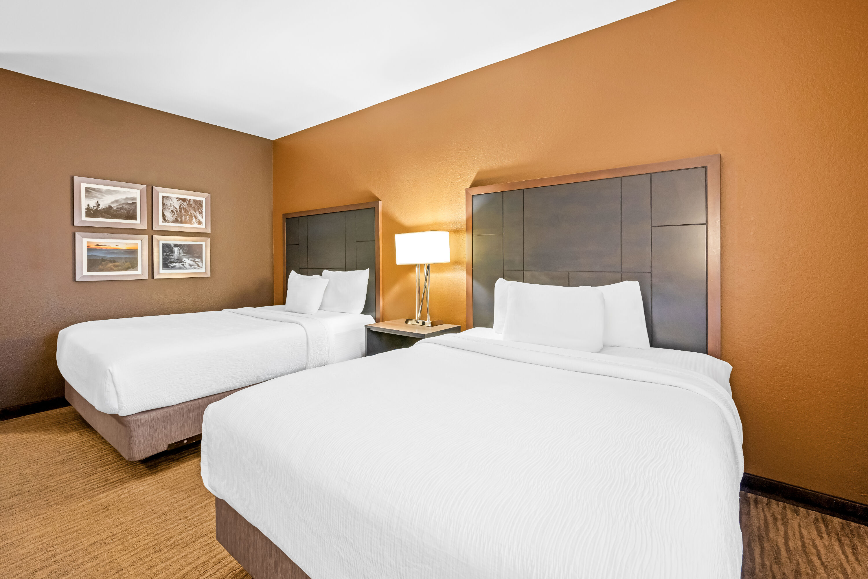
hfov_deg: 104.3
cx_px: 434
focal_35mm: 14
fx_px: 338
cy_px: 290
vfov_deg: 81.2
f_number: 8
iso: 800
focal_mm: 14
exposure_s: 1/2
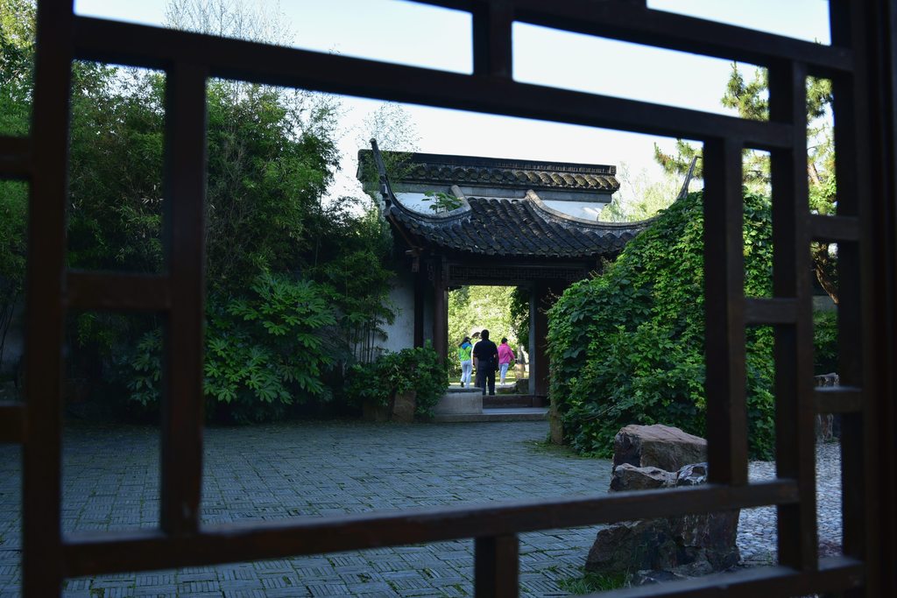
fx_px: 947
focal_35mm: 38
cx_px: 448
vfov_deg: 35.1
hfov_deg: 50.7
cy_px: 299
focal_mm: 38
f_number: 14
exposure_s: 1/15
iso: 125
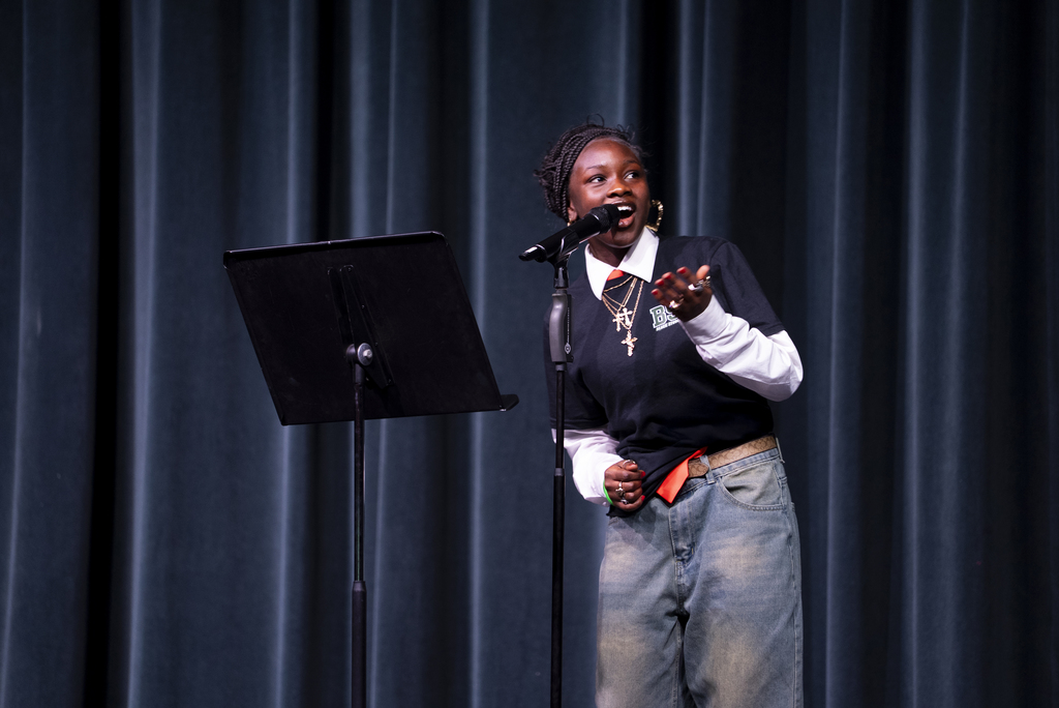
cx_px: 530
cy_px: 354
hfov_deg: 10.3
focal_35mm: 200
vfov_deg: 6.9
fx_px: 5886
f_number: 4
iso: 1600
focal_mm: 200
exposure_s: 1/80
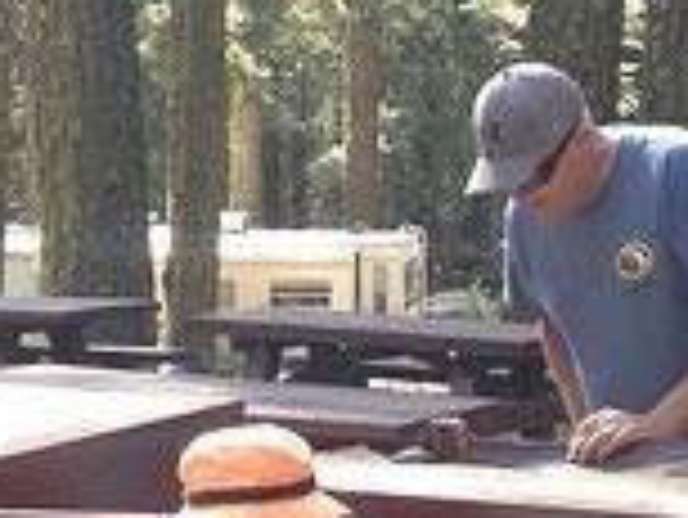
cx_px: 549
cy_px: 477
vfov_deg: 10.1
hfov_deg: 13.4
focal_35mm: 146
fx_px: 2904
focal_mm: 4.28
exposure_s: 1/120
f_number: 2.4
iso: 100
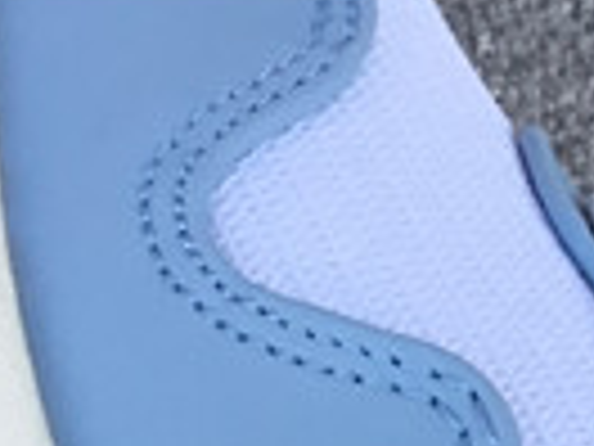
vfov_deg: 6.3
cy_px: 1489
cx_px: 846
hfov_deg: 9.2
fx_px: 3621
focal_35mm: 211
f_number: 2.4
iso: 25
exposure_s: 1/102
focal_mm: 3.3
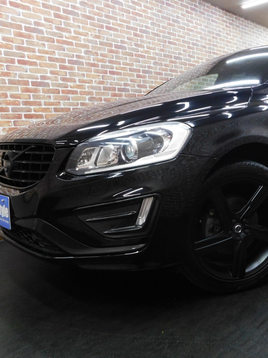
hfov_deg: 43.9
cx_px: 203
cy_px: 178
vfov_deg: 58.4
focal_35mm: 31
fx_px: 320
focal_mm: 4
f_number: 3
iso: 400
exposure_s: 1/30
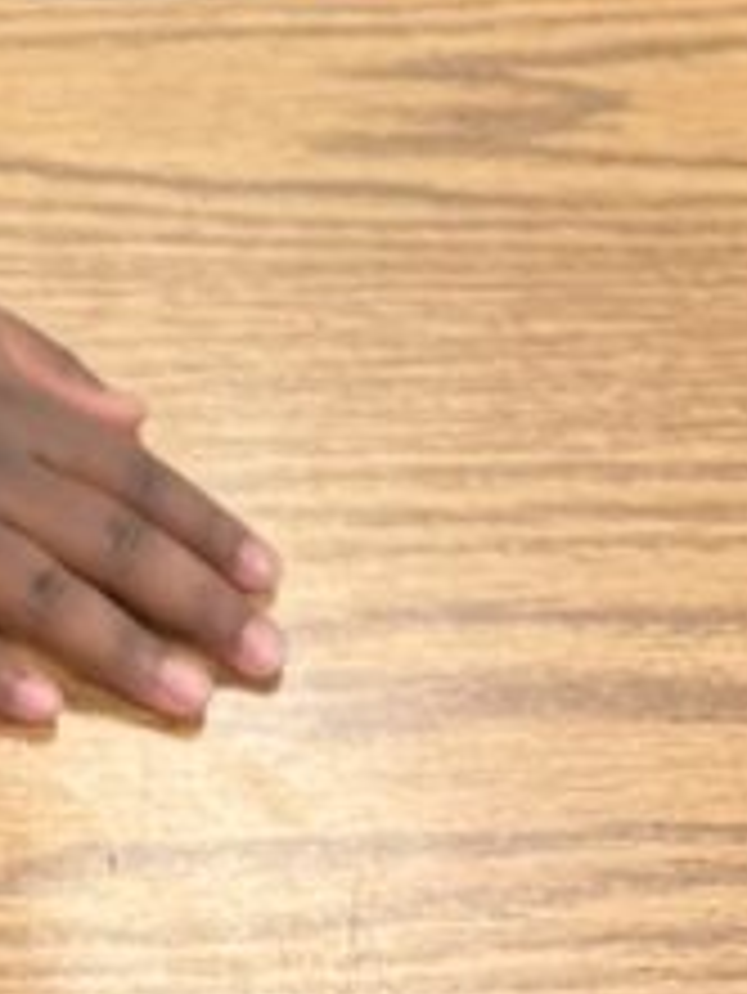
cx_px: -405
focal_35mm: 111
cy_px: -702
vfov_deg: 15.6
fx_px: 3191
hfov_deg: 12.6
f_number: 1.78
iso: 125
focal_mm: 6.76
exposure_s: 1/60
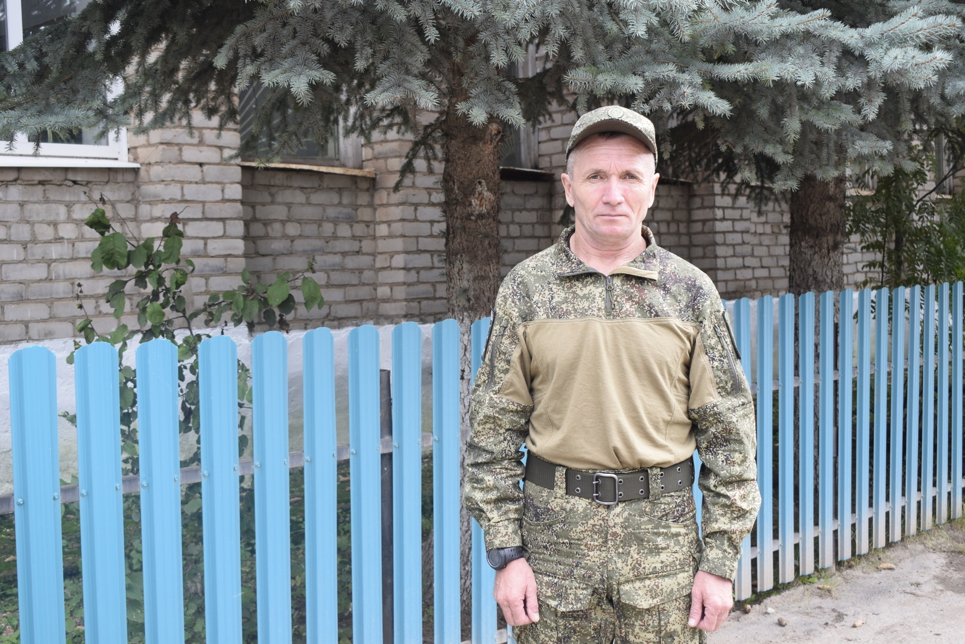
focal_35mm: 48
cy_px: 322
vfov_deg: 28.1
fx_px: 1287
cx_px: 482
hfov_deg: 41.1
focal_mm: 32
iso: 400
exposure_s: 1/160
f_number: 6.3
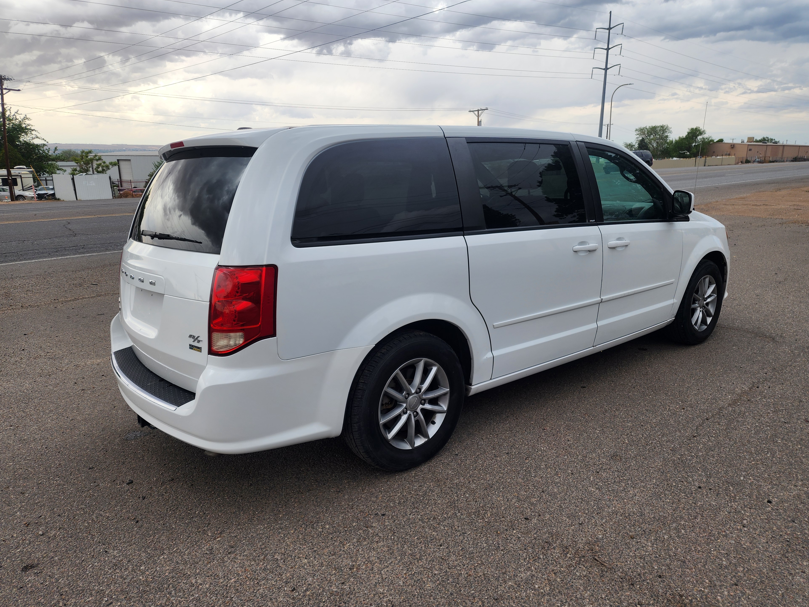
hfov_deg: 71.6
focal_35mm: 24
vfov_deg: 56.8
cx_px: 401
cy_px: 315
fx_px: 561
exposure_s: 1/431
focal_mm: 6.4
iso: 12
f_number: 1.8
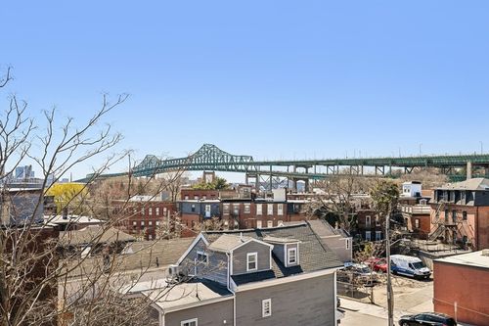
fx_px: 407
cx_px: 244
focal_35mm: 30
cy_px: 163
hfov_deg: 61.9
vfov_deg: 43.6
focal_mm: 30
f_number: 8
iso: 400
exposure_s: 1/1250
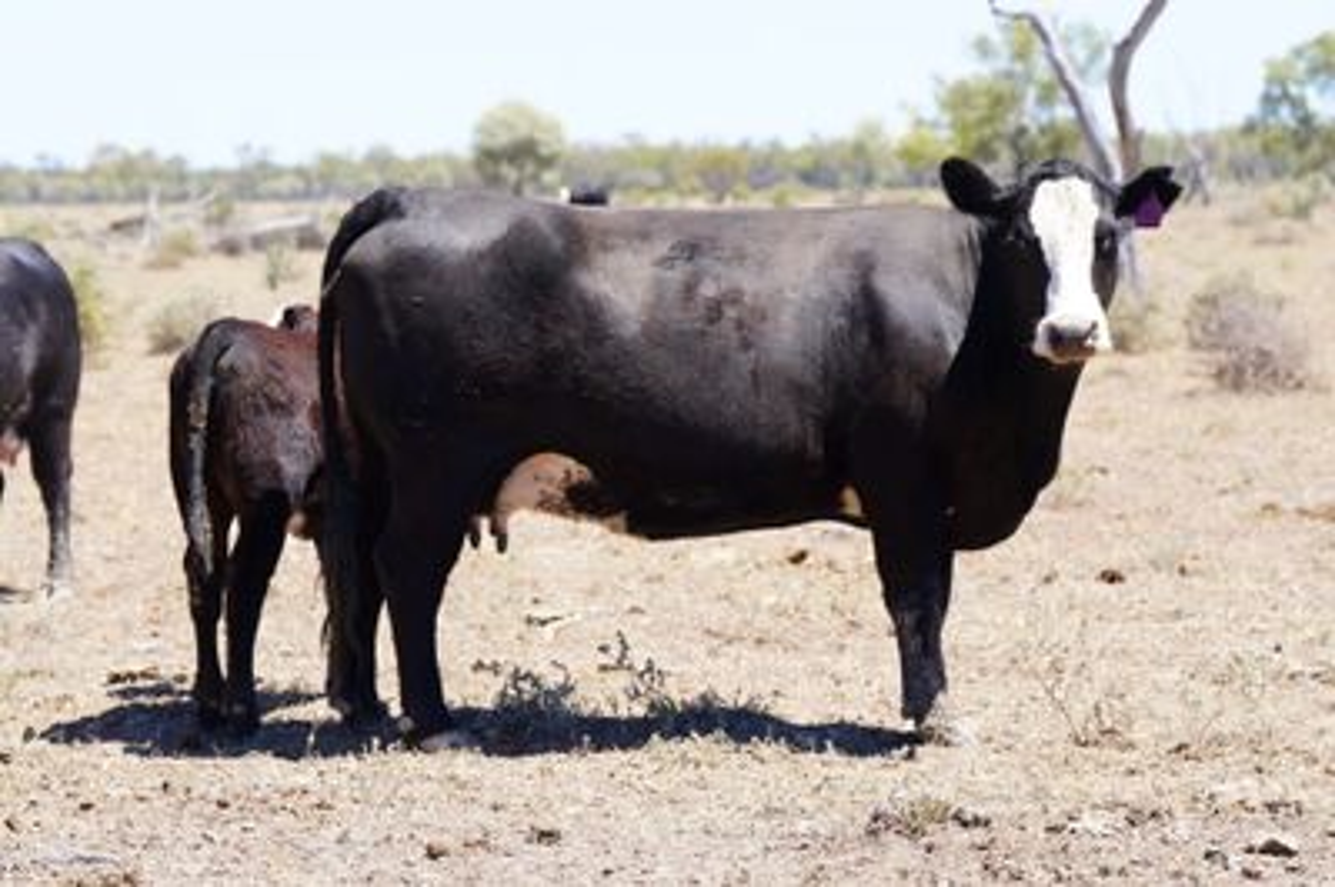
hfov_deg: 14.4
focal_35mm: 142
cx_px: 668
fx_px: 5280
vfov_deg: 9.6
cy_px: 444
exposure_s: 1/400
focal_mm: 95
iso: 100
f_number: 4.5
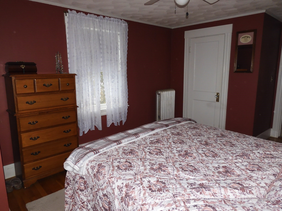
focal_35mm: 24
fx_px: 196
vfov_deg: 56.8
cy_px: 106
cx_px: 141
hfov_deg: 71.6
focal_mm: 4.3
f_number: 3.4
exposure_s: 1/30
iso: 220
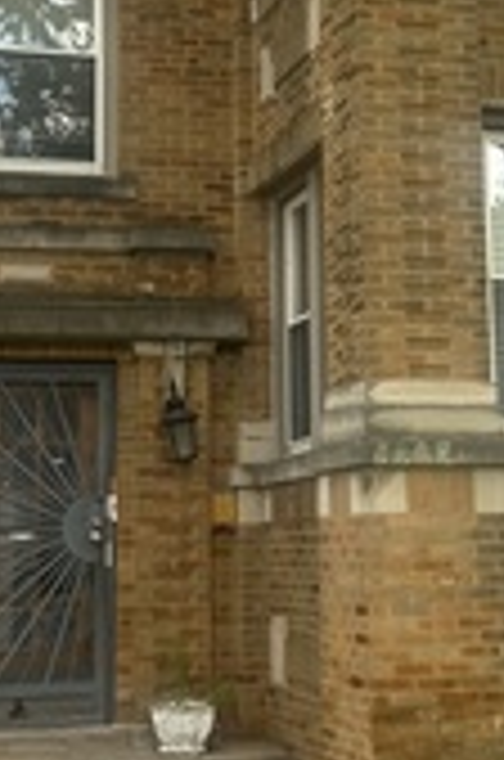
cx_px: 279
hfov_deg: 17.6
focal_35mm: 77
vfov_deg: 26.1
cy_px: 225
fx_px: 1624
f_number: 1.5
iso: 40
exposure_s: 1/256
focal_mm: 5.7
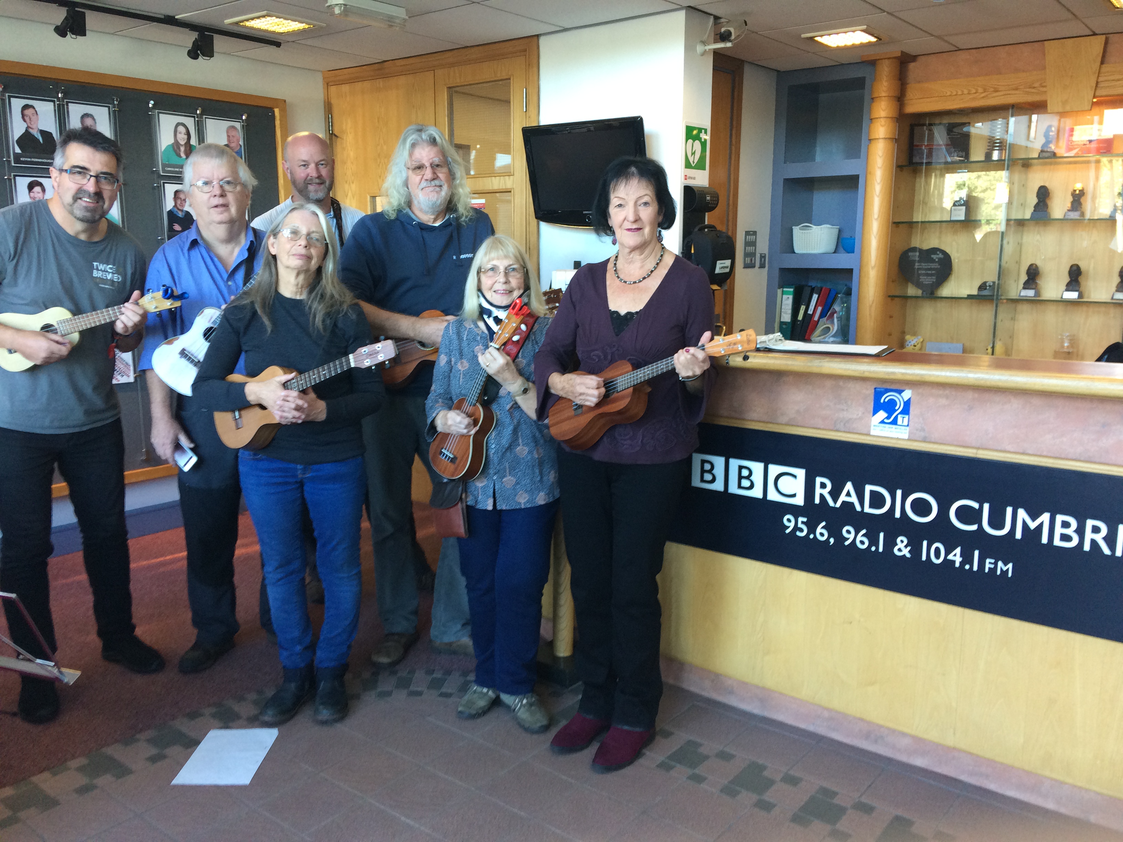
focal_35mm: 29
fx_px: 941
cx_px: 562
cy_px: 421
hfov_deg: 61.7
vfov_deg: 48.2
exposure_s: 1/33
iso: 100
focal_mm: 4.15
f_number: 2.2
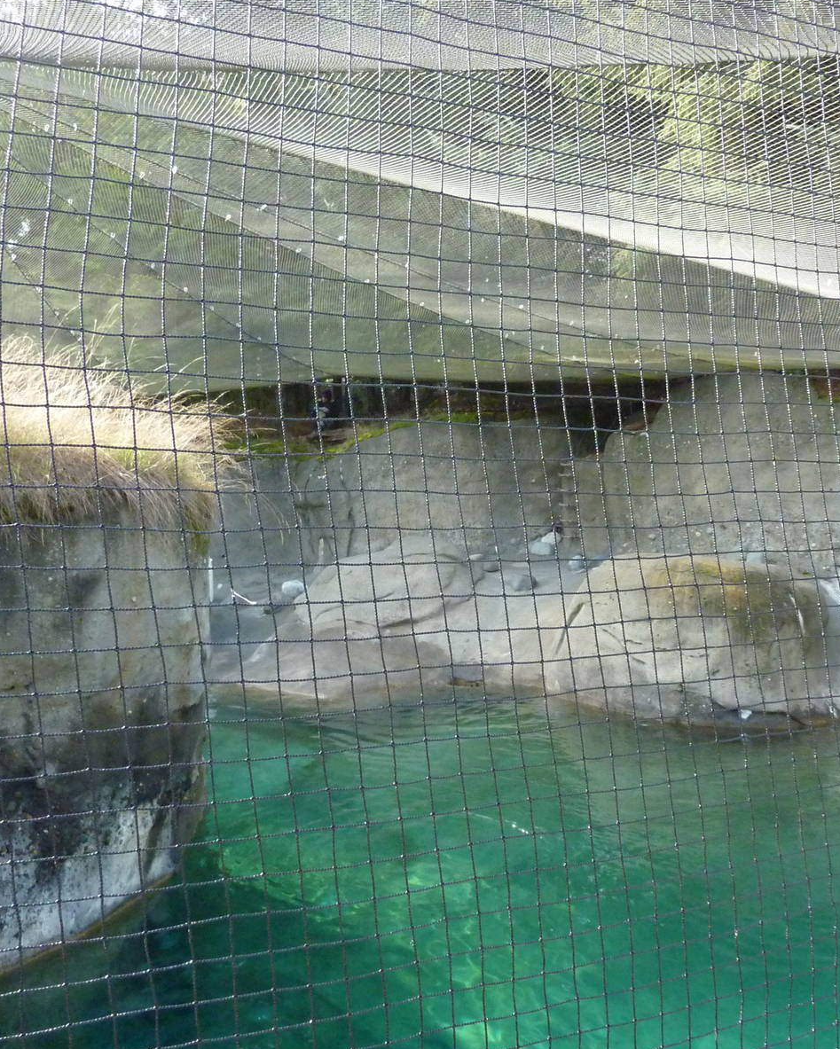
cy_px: 521
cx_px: 452
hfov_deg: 44.5
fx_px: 1025
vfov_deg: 54.2
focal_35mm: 33
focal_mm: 4.1
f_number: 3.3
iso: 400
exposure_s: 1/320
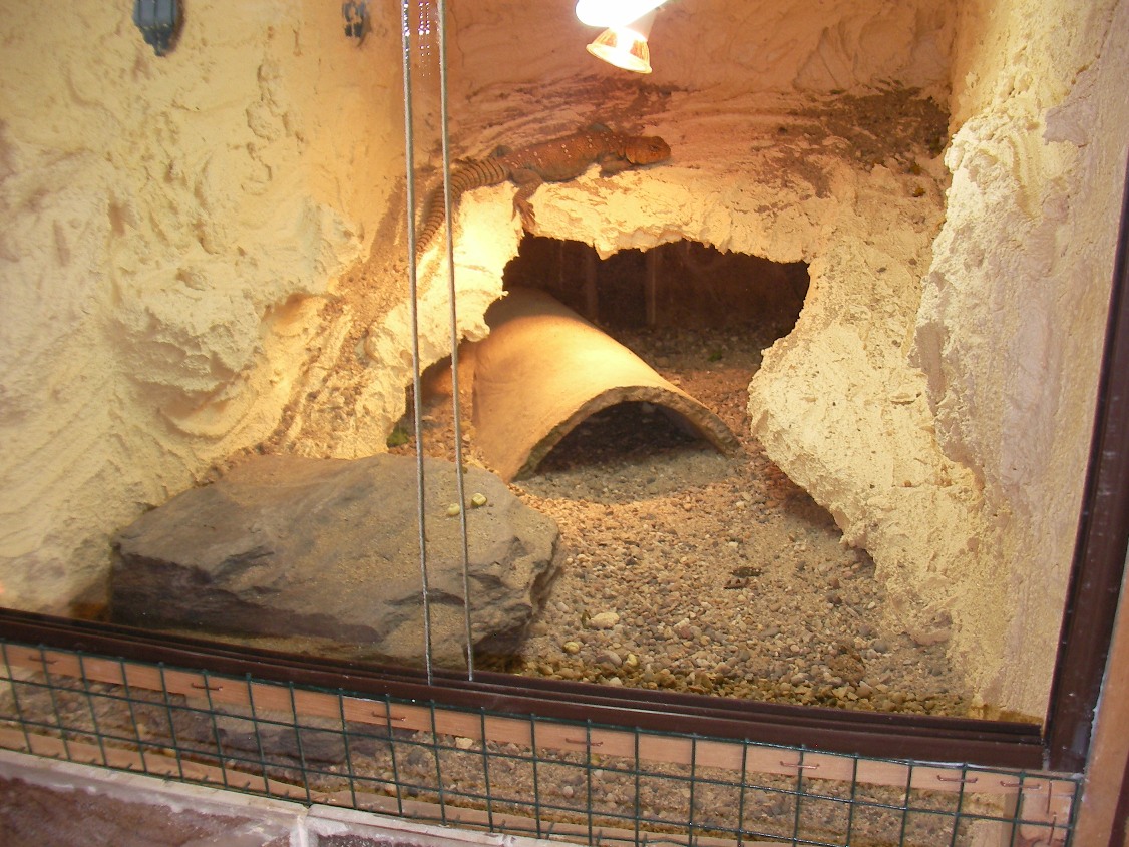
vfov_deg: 35.1
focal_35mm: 41
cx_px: 564
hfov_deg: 45.8
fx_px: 1337
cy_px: 424
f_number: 3.5
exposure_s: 1/44.1
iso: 50
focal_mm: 6.3
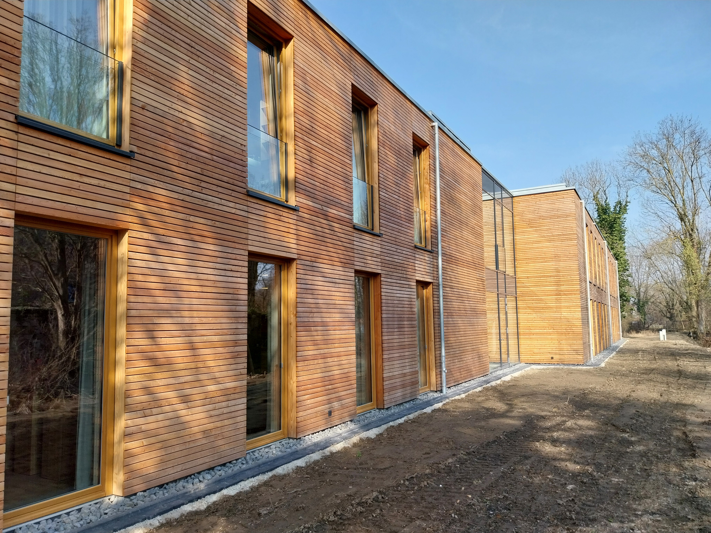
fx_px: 534
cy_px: 266
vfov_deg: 53.1
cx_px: 356
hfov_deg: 67.3
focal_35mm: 26
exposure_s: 1/410
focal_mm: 4
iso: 25
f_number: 1.8
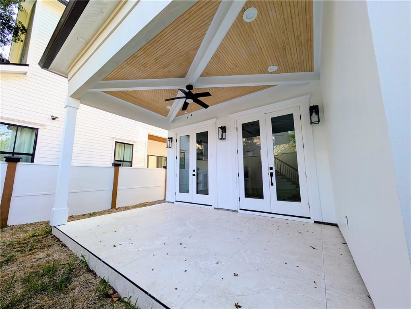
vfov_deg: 94.6
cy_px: 154
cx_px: 206
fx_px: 143
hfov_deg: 110.5
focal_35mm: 12
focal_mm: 2.02
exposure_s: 1/476
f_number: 1.7
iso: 48
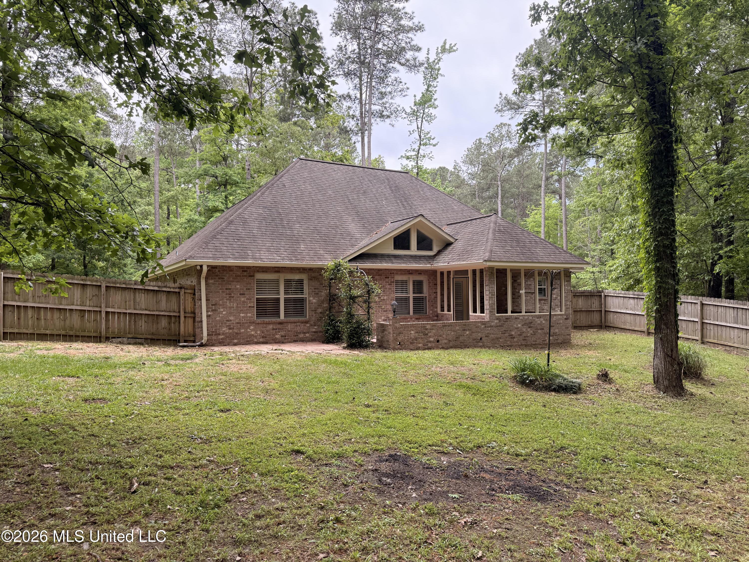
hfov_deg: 71.6
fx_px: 519
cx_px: 374
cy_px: 281
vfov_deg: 56.8
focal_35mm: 24
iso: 100
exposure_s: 1/728
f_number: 1.78
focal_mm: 6.76
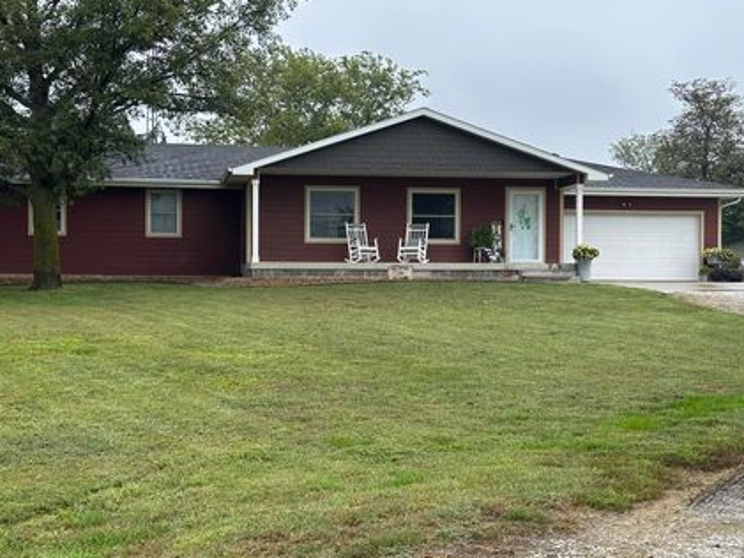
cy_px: 280
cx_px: 362
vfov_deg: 25.7
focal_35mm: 57
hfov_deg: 33.8
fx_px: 1225
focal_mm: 6.86
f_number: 1.78
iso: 64
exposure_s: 1/651
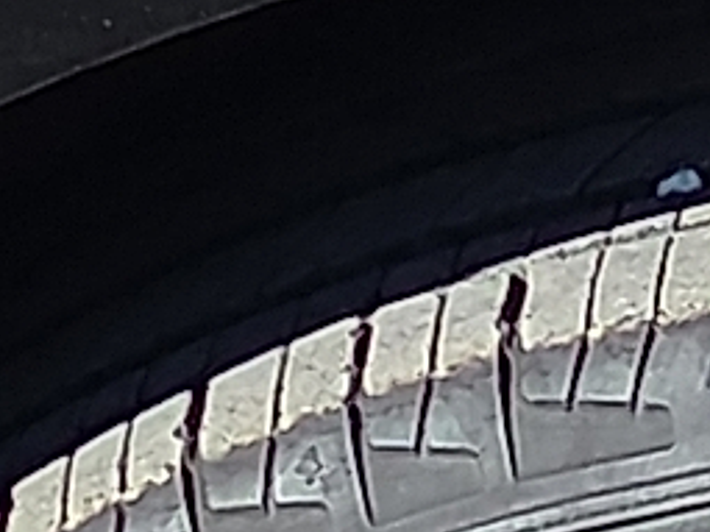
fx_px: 8098
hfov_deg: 5.0
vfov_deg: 3.7
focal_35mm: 395
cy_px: 1585
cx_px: 1052
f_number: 1.8
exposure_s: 1/1667
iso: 25
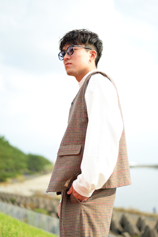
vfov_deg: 39.6
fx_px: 329
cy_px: 118
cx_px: 79
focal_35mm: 50
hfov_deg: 27.0
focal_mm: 50
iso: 100
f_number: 1.8
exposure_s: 1/1250
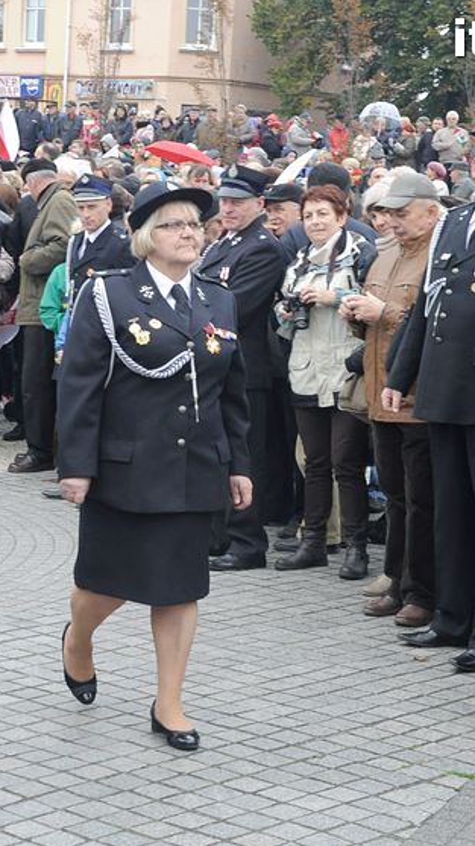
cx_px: 150
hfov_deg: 14.4
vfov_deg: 25.4
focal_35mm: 84
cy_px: 421
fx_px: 1878
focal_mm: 35
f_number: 7.1
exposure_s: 1/200
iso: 800
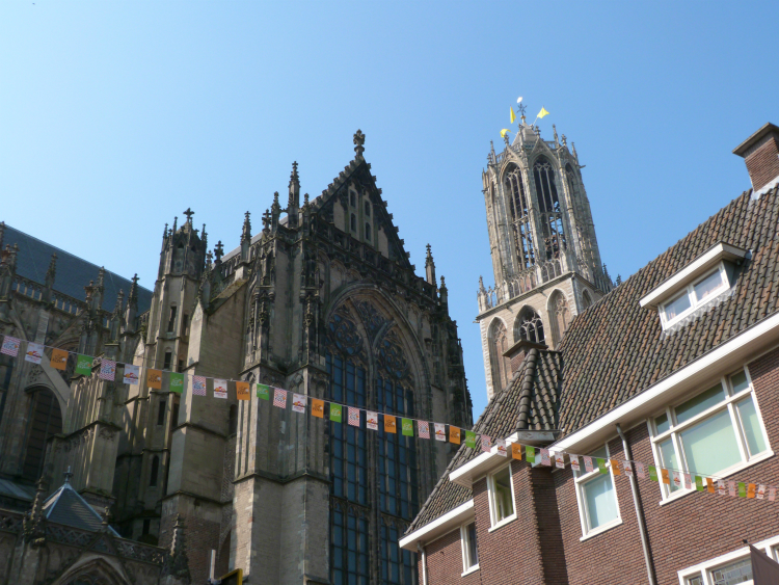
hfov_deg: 46.8
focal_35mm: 40
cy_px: 292
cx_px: 390
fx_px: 900
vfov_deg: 36.0
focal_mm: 7
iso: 100
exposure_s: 1/1000
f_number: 3.1
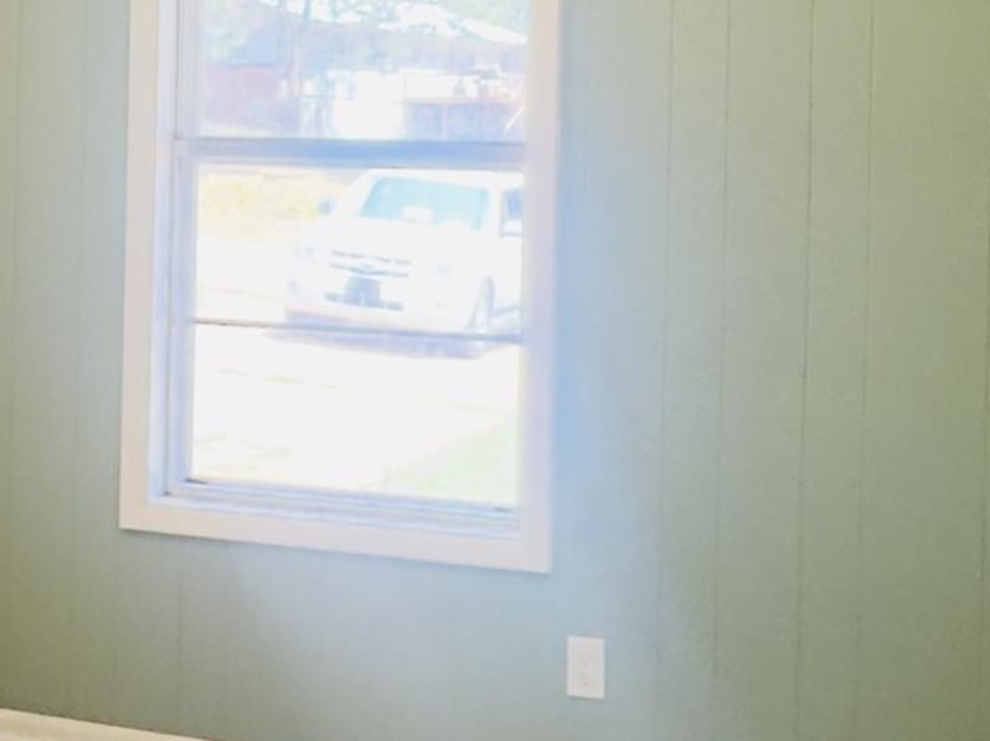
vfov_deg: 20.4
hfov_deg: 26.2
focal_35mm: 71
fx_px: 2030
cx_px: 29
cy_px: 127
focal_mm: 2.22
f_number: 2.2
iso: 200
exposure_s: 1/120
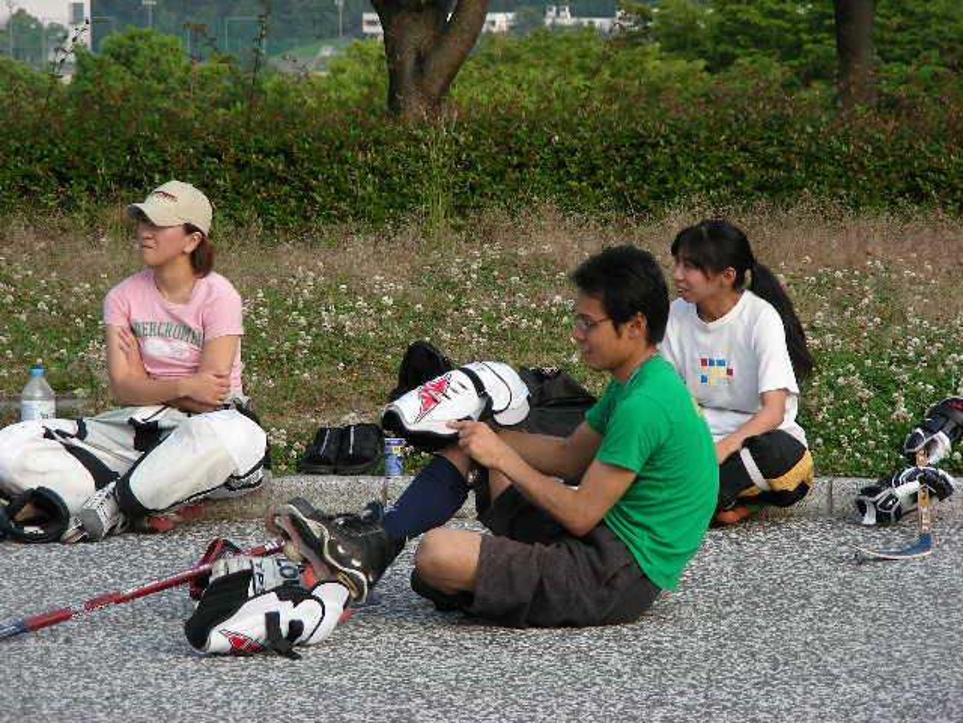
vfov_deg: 7.6
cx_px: 482
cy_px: 362
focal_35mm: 196
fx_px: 5453
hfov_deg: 10.1
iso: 50
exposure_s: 1/175
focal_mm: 32.7
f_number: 3.5
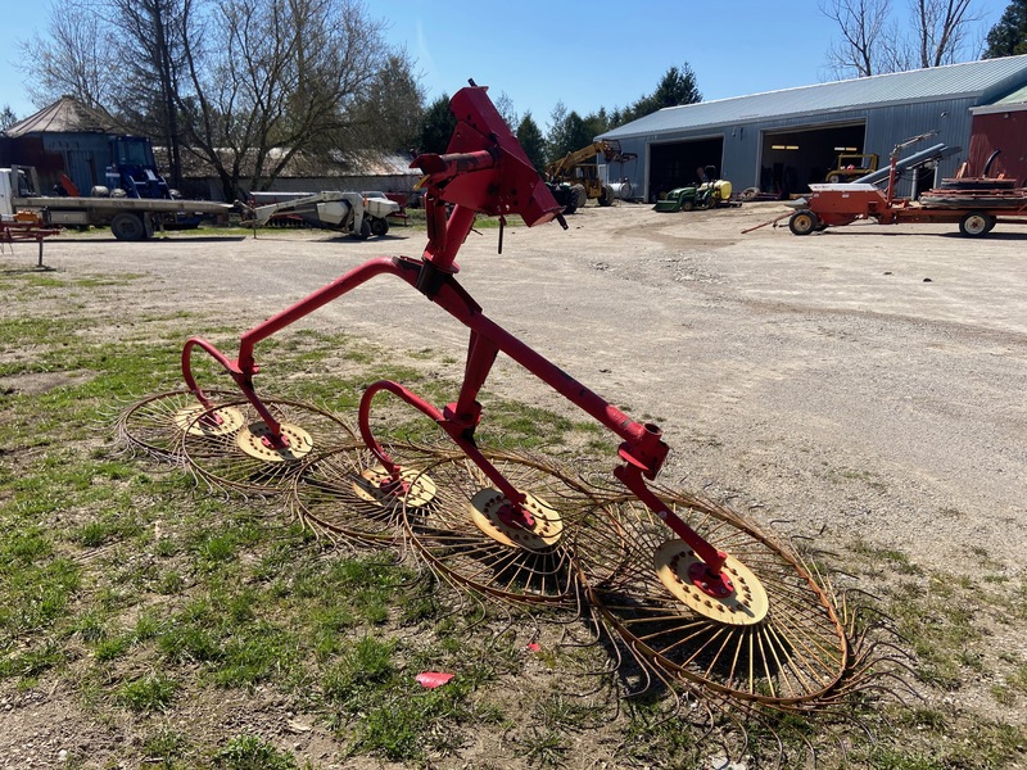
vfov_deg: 53.1
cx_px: 514
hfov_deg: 67.3
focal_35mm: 26
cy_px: 385
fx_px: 771
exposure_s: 1/2755
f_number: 1.8
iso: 32
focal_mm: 4.25
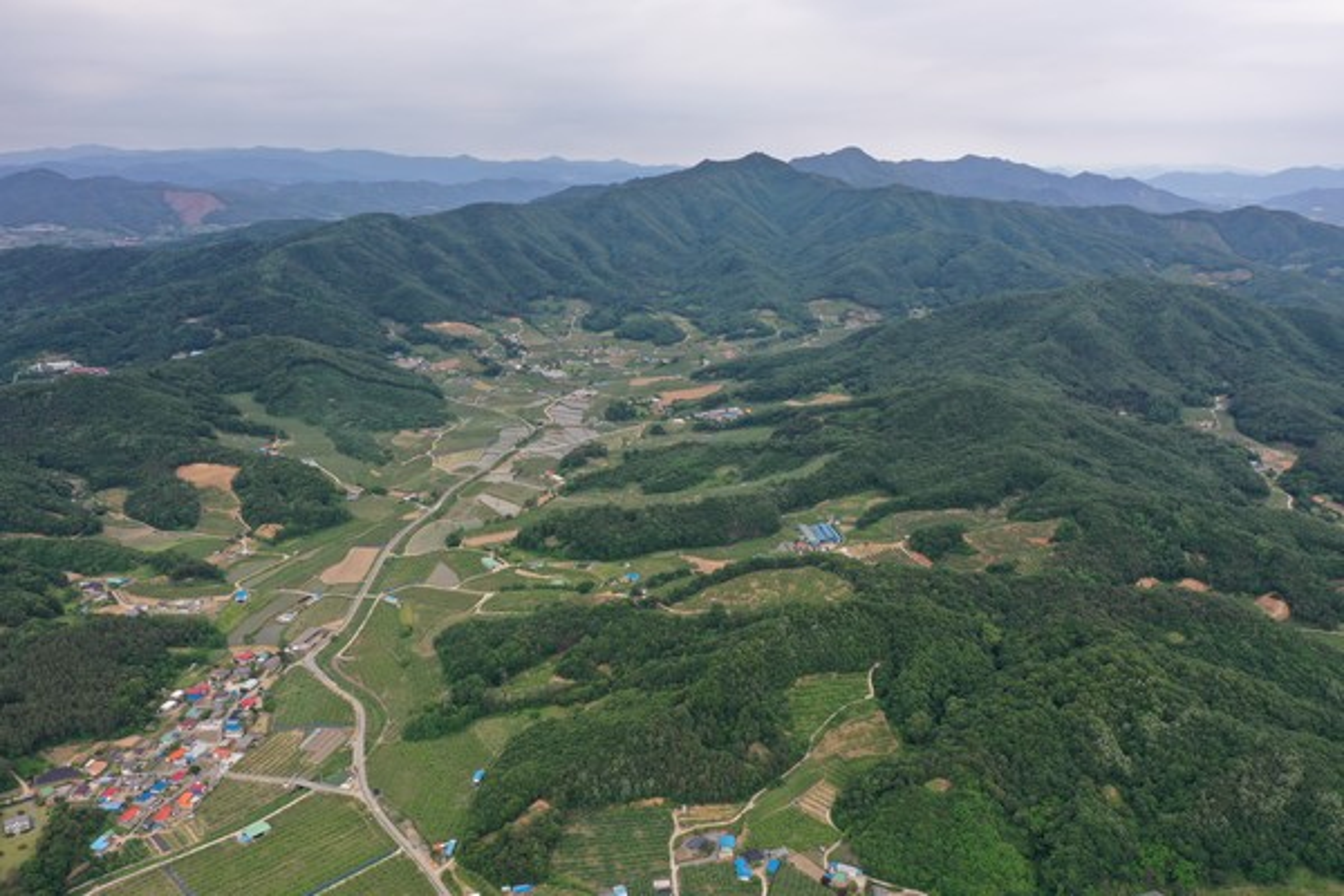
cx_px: 672
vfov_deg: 46.4
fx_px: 1045
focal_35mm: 28
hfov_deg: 65.5
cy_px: 448
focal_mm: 10.26
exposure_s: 1/200
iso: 100
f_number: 5
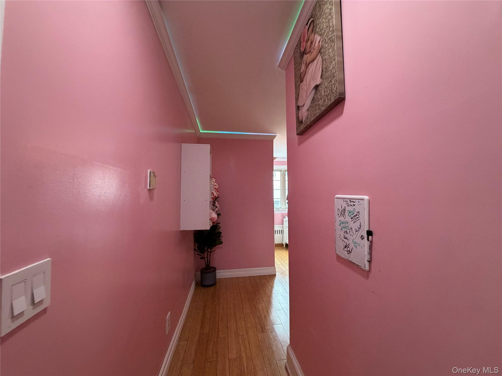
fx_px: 203
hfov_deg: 102.1
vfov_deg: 85.7
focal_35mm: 14
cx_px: 251
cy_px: 188
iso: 320
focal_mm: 2.22
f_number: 2.2
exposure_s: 1/120
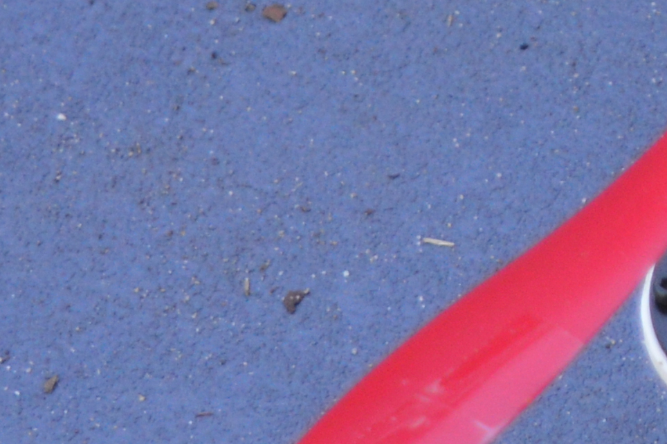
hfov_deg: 5.9
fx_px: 6238
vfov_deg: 4.0
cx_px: 1590
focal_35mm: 337
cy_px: -598
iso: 400
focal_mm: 36
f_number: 4.8
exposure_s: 1/80
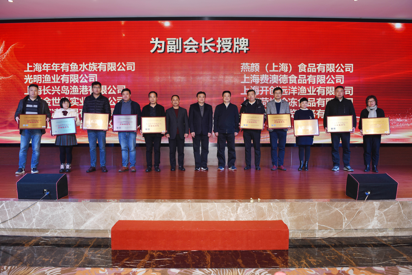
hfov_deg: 69.4
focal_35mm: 26
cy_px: 138
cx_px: 206
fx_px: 298
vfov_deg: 49.6
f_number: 5
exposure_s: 1/200
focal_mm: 26
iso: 200
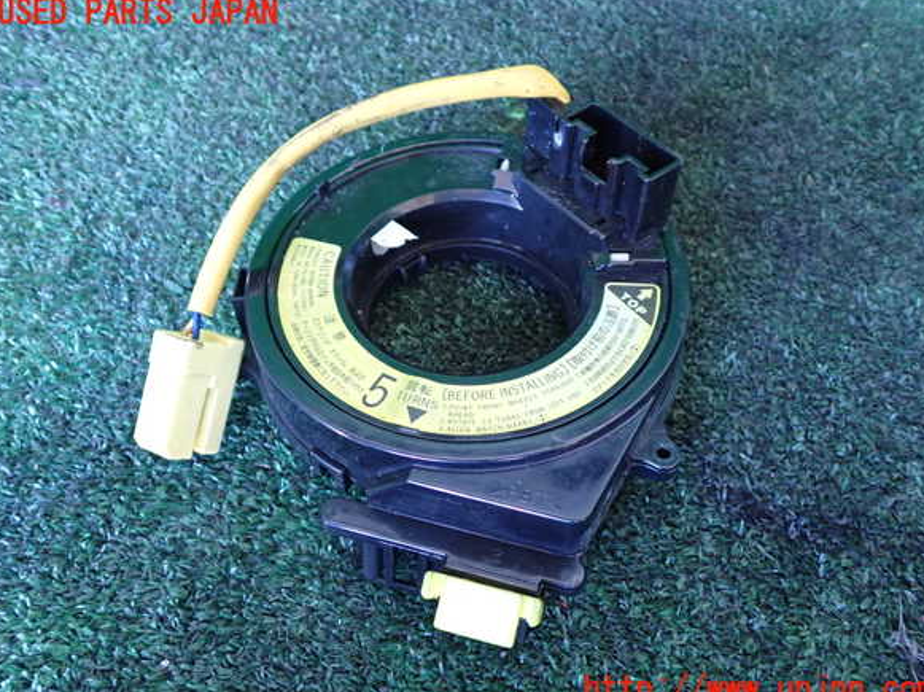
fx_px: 827
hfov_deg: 58.4
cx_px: 466
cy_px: 352
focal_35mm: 31
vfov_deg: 45.4
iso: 800
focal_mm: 5.4
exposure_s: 1/30
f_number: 2.3
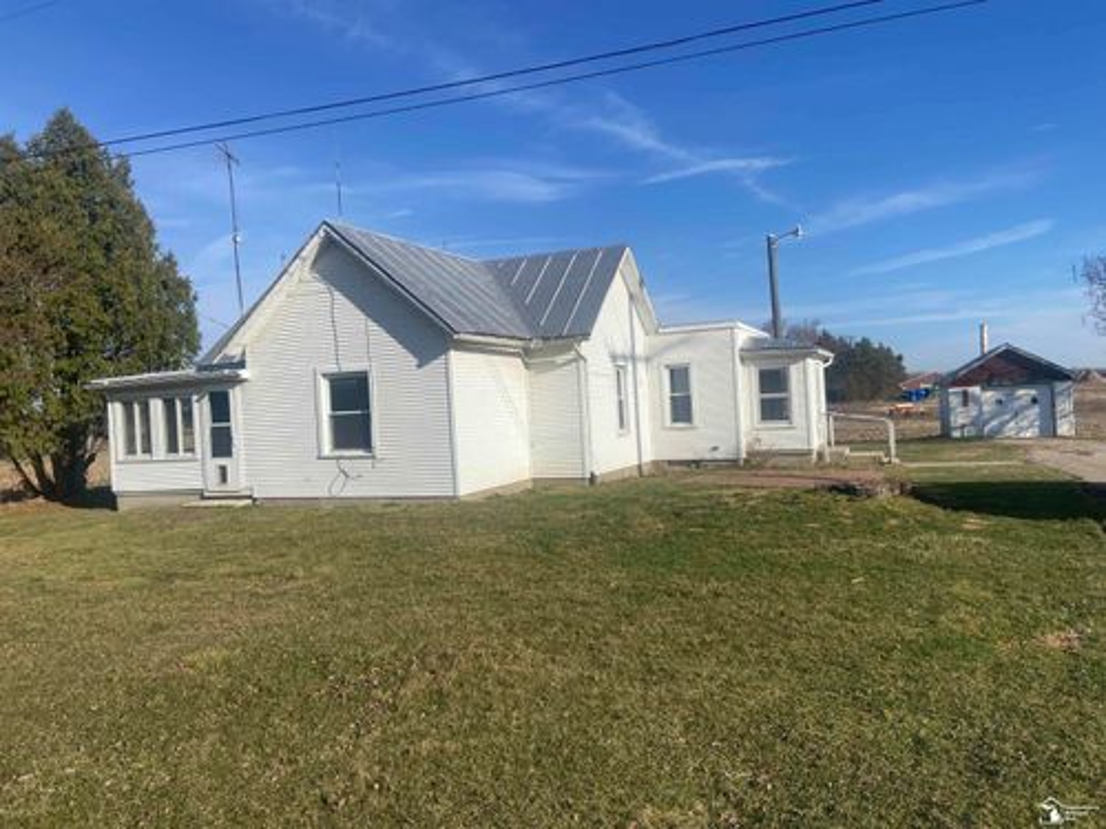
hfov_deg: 67.3
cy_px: 414
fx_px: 831
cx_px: 553
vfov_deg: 53.1
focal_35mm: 26
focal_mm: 4.25
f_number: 1.8
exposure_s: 1/3984
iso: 32
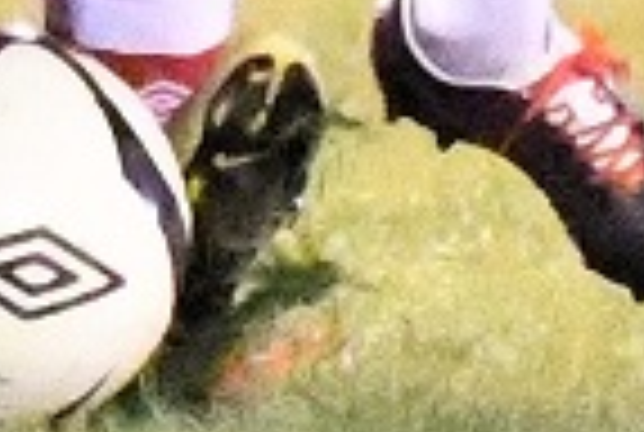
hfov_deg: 1.1
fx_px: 32124
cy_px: -954
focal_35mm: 1792
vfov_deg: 0.8
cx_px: -135
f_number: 2.8
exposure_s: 1/1250
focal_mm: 170
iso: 40000
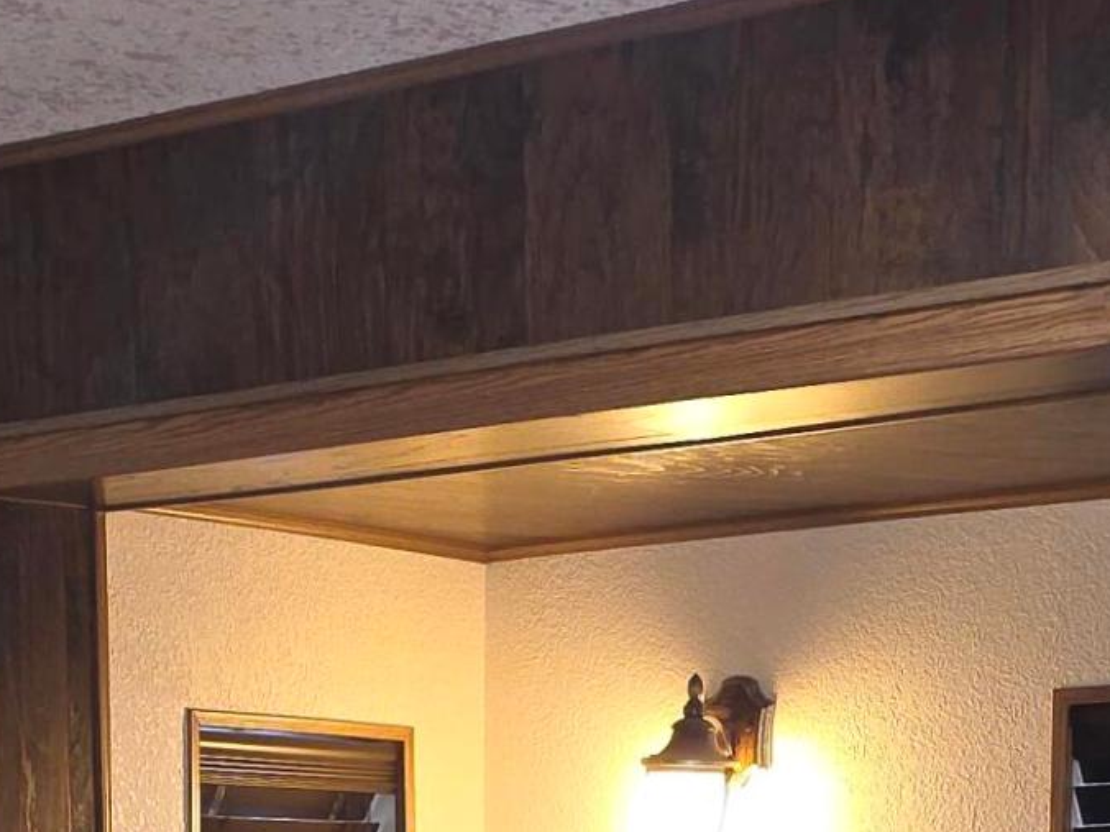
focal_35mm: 98
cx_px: 424
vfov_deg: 13.7
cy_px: 1416
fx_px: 3142
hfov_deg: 20.0
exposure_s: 1/24
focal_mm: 6.3
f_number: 1.7
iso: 125
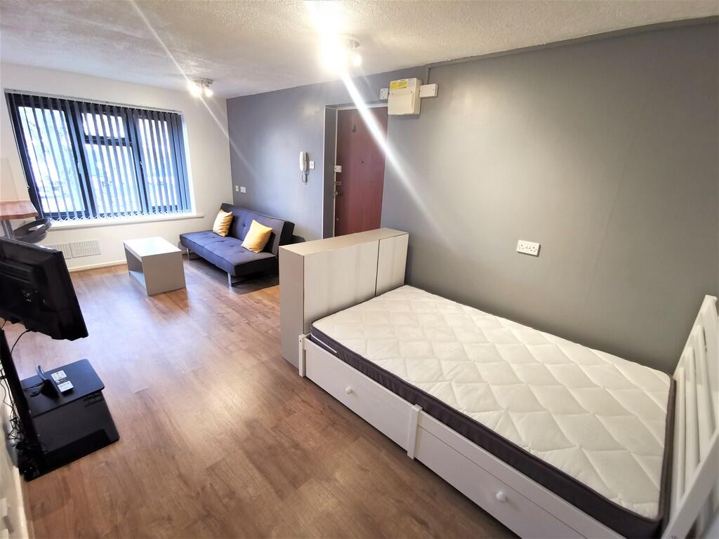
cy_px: 270
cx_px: 360
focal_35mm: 16
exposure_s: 1/33.3
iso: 640
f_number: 2.2
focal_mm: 3.95
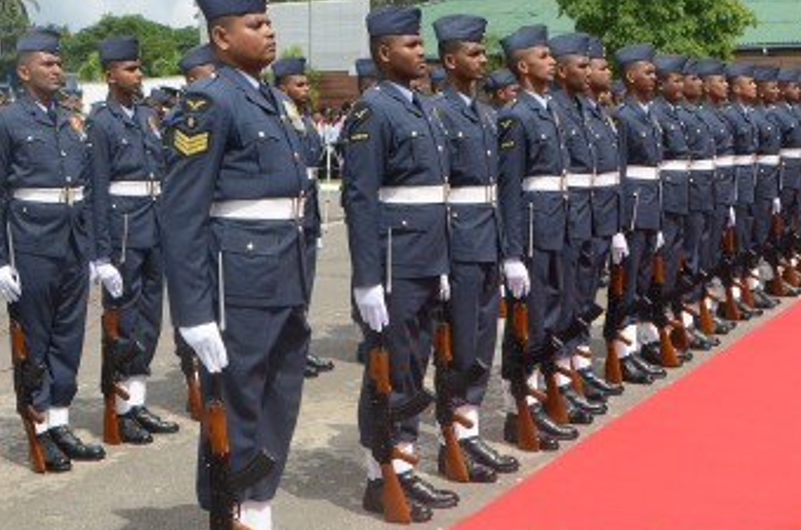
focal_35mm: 53
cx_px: 443
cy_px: 260
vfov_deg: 25.4
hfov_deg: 37.6
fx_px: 1176
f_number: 10
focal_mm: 20
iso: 160
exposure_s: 1/200
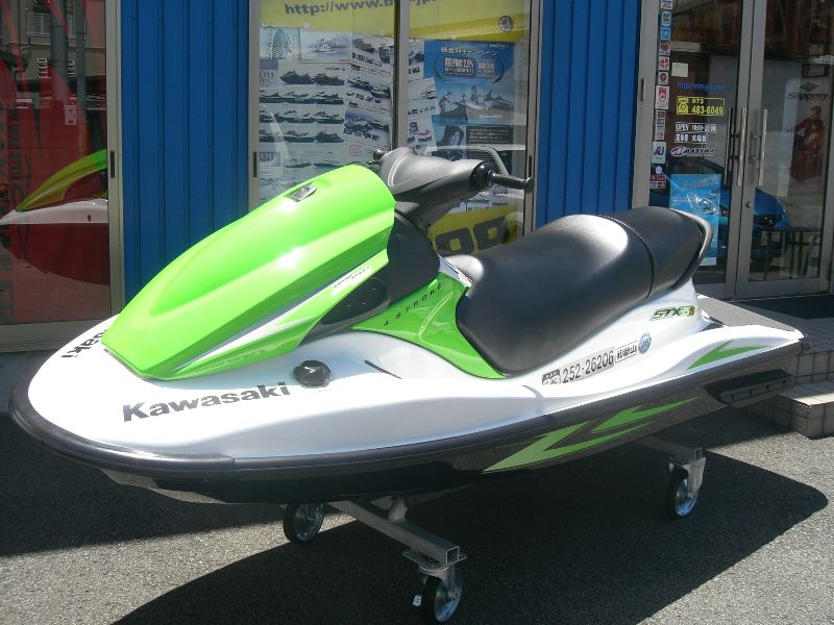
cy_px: 312
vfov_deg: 37.7
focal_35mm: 38
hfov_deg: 49.0
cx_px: 417
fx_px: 916
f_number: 4.4
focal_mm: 6.3
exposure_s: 1/320
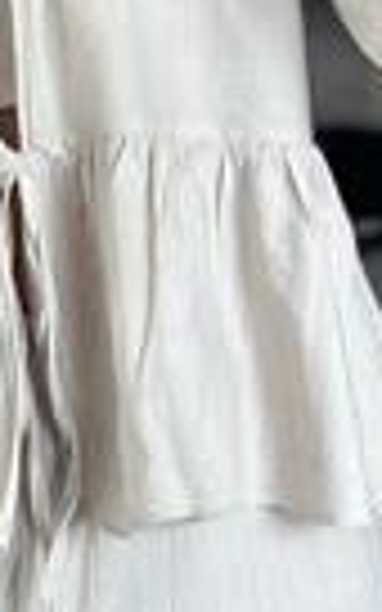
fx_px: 3165
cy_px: -27
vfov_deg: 10.9
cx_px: -4
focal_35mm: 190
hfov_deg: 6.9
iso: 100
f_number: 1.78
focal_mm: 6.86
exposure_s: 1/147
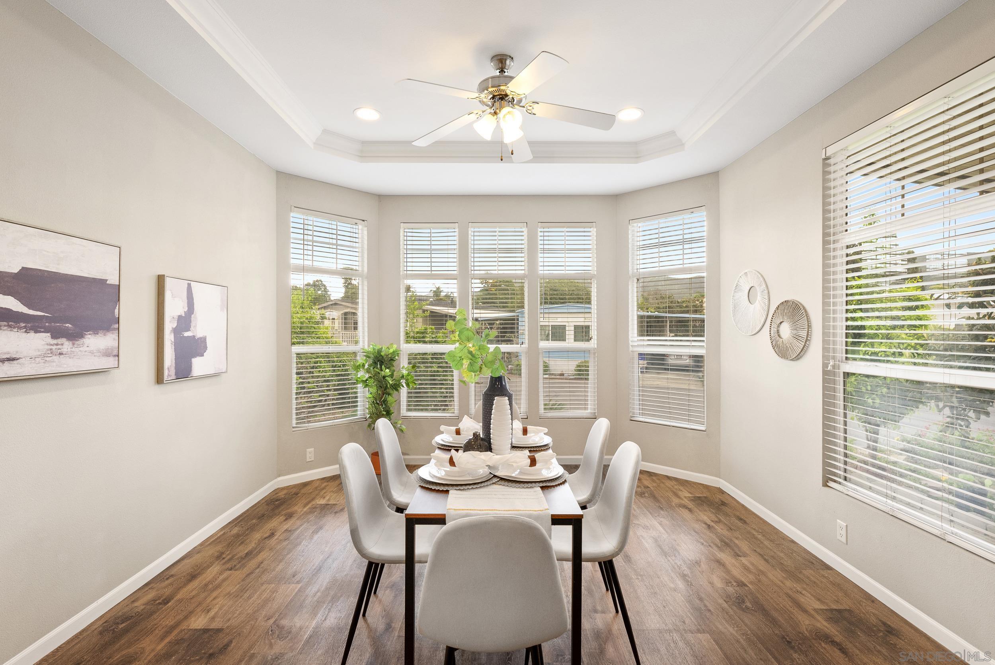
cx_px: 498
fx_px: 442
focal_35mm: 16
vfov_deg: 73.8
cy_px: 332
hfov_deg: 96.7
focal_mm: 16
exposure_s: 1/25
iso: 800
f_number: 7.1
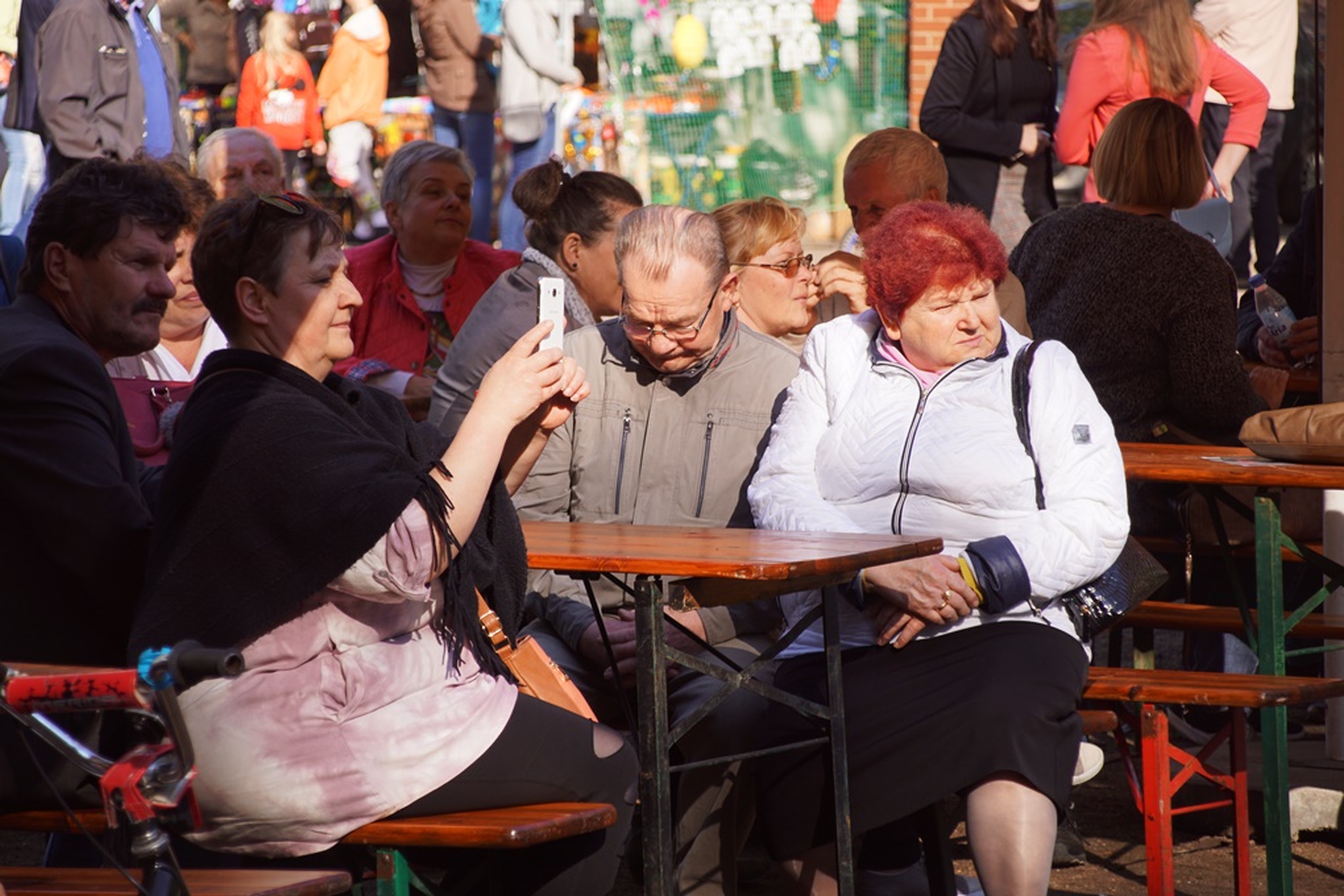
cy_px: 448
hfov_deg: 13.0
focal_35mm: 158
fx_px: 5880
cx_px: 672
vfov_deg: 8.7
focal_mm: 105
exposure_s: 1/200
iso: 100
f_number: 5.6
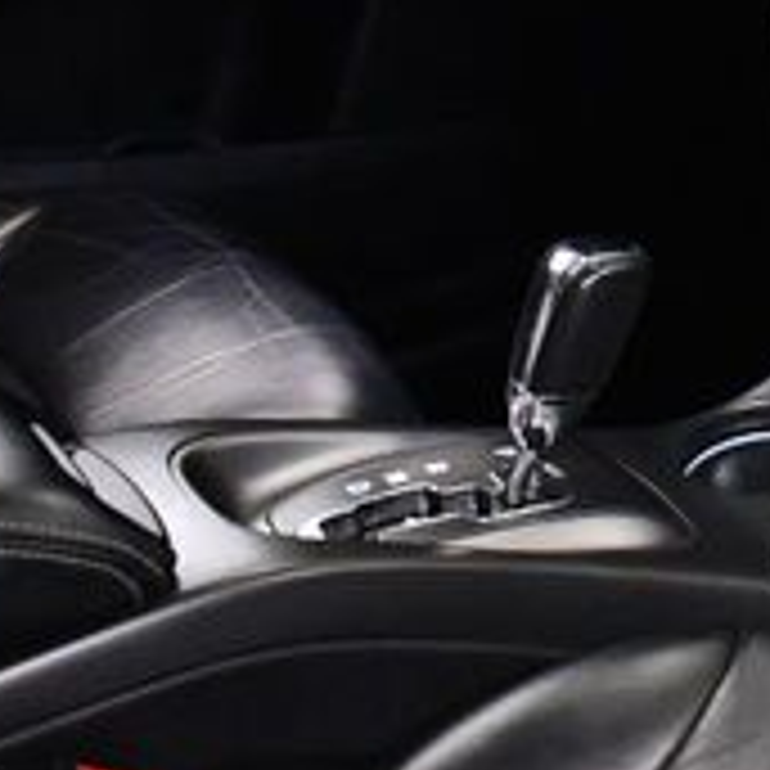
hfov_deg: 14.2
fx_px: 2894
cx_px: 1157
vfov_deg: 14.6
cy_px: -169
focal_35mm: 115
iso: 2800
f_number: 3.5
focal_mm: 18
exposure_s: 1/125
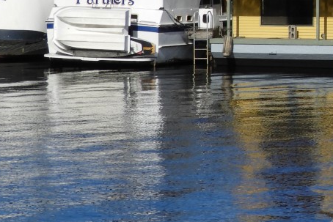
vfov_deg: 5.9
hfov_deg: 8.7
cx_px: 470
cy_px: -98
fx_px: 2137
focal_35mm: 231
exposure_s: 1/1600
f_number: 4.5
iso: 100
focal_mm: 12.5
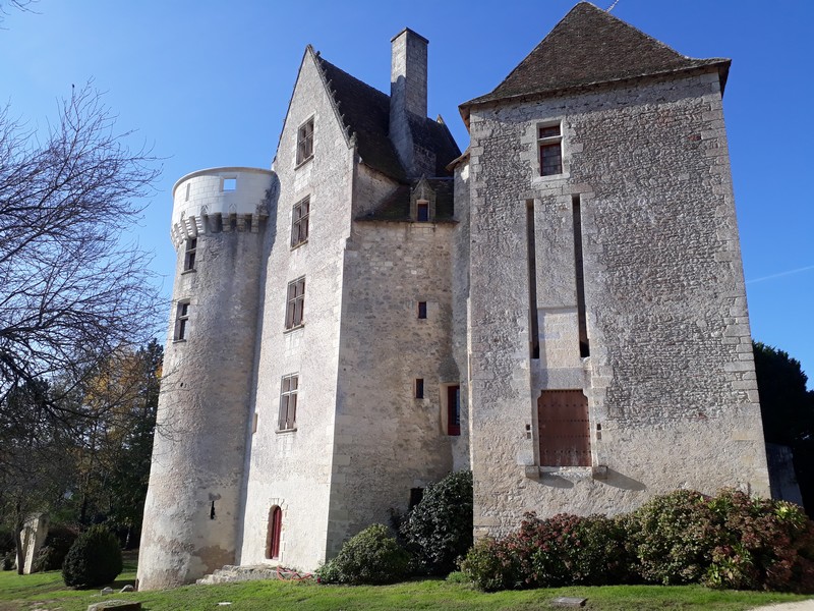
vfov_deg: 51.4
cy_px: 306
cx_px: 407
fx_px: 635
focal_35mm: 27
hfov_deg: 65.3
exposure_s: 1/1095
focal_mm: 3.6
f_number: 1.9
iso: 40
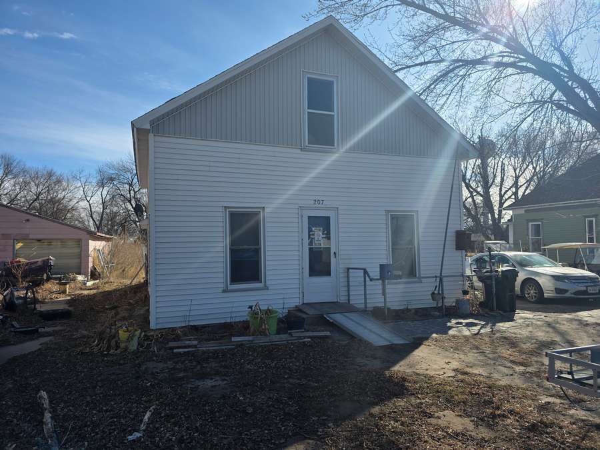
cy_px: 225
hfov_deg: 73.9
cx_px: 300
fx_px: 399
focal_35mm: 23
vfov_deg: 58.9
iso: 80
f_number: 1.7
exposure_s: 1/5958
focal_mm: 6.3
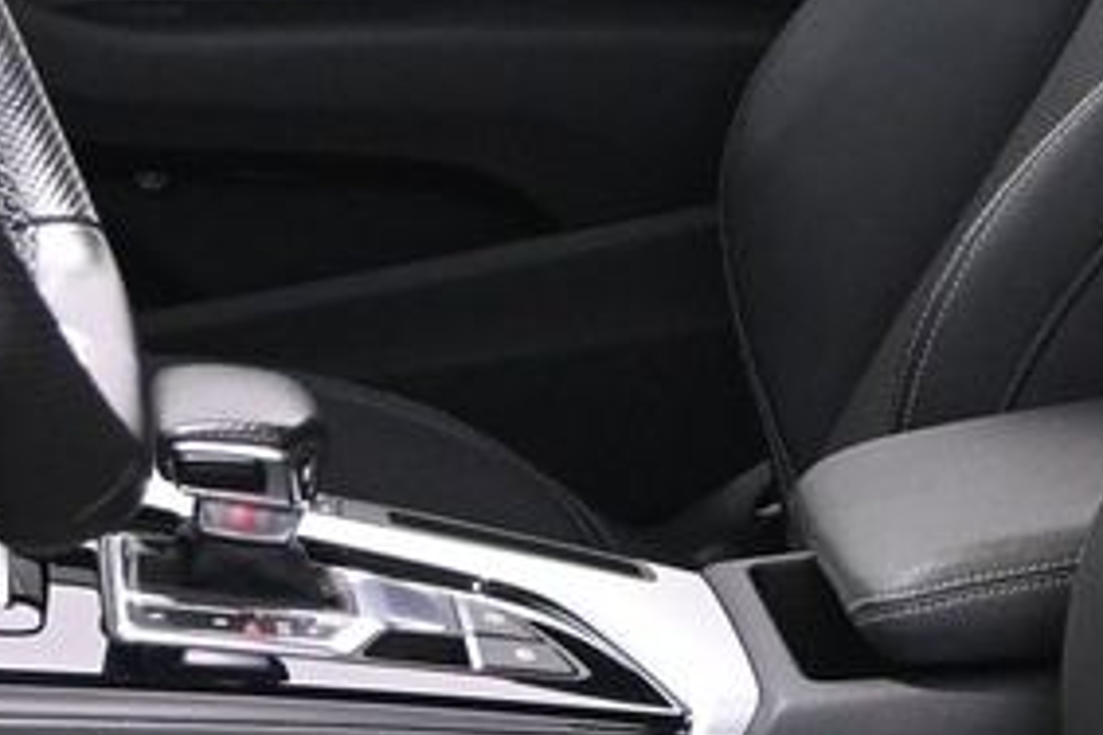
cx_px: 1232
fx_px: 4228
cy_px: 422
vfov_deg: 9.9
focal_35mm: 138
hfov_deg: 14.5
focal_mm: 16
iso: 2500
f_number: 3.5
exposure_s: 1/40
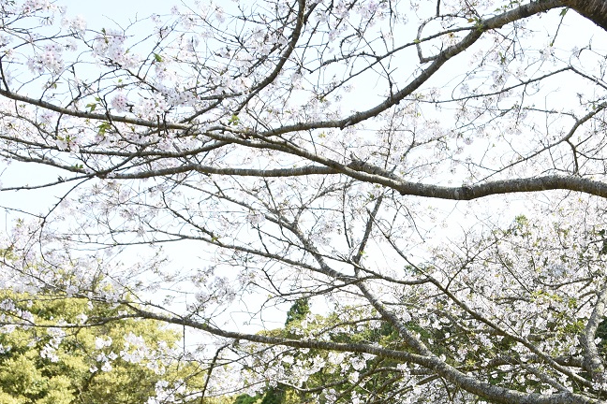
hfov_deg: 39.0
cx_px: 423
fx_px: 843
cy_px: 342
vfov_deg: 26.3
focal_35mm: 50
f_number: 5.6
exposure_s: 1/160
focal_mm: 18
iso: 100
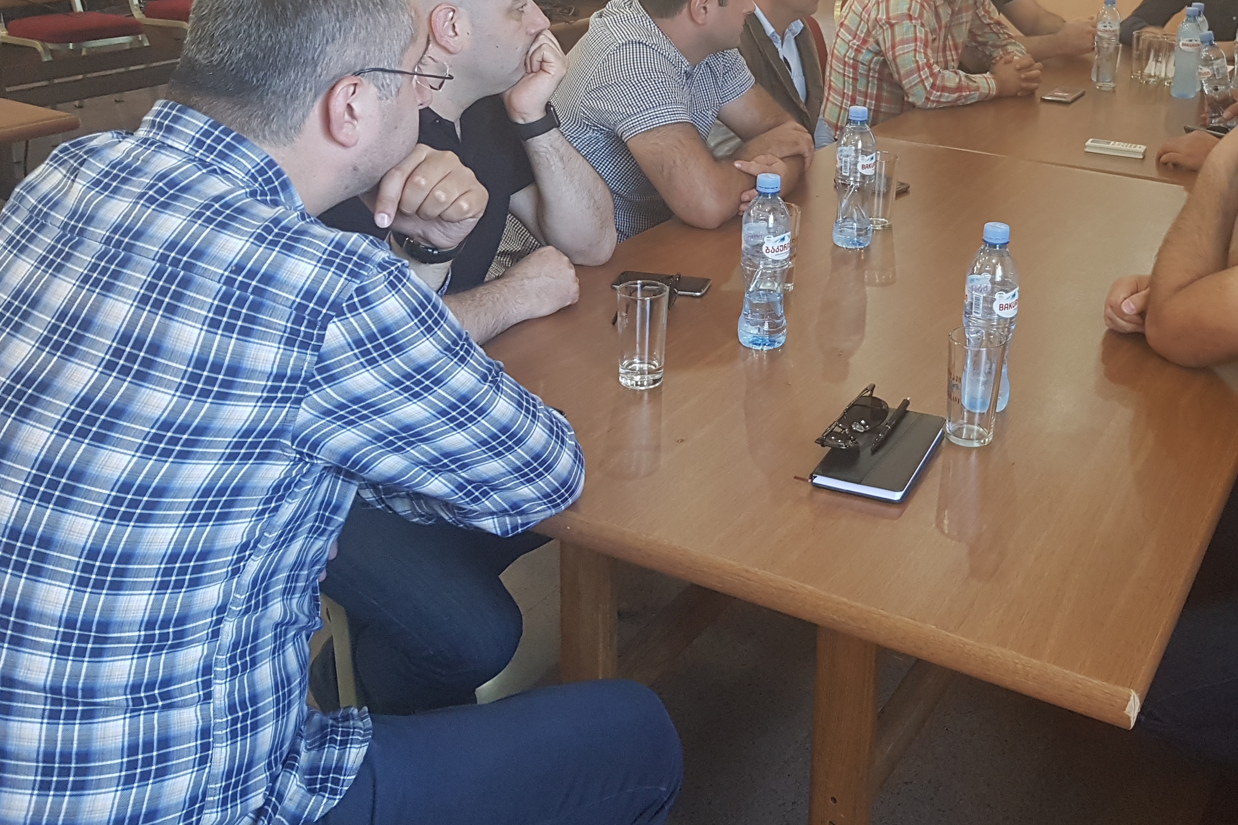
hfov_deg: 49.5
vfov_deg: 34.2
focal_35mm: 38
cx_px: 861
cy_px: 186
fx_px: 1307
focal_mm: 4.2
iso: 200
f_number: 1.7
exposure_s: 1/25
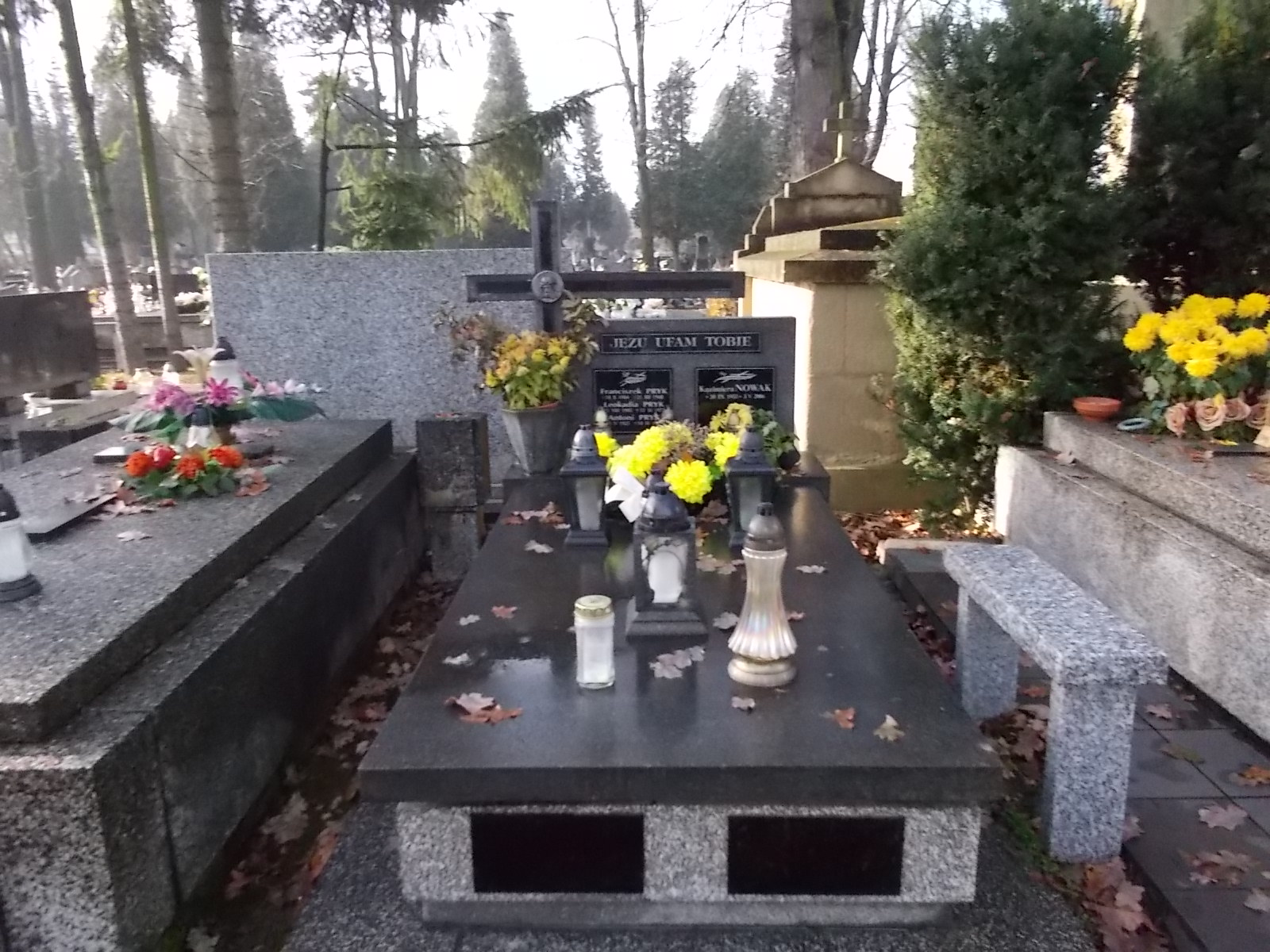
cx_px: 635
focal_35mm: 26
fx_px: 954
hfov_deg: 67.3
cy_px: 476
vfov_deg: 53.1
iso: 400
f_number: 8
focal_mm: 4.6
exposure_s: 1/100
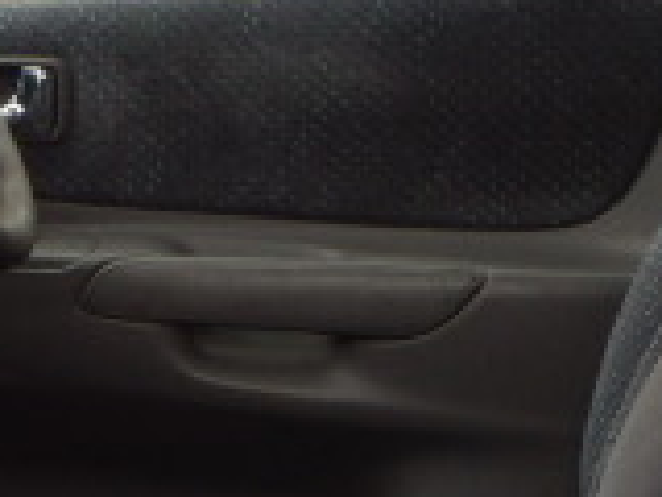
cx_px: -203
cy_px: 344
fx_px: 2907
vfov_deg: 9.8
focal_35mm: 152
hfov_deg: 12.6
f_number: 4.6
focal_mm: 6.8
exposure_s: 1/80
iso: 200
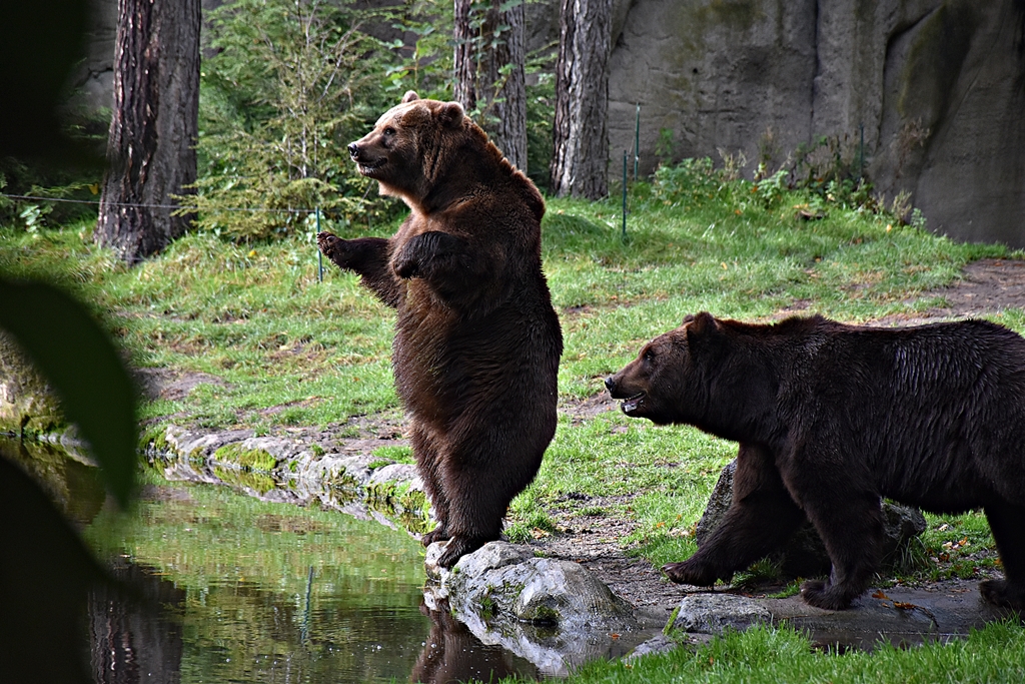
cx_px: 512
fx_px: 5980
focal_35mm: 210
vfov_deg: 6.5
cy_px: 342
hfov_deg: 9.8
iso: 1000
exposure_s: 1/500
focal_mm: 140
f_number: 5.6
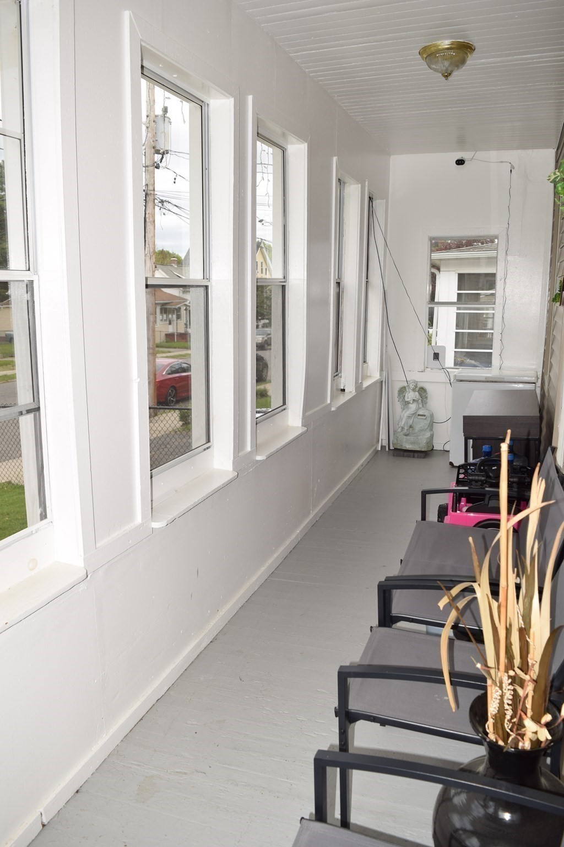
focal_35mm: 27
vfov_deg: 67.4
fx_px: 634
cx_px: 282
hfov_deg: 47.9
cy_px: 424
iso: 100
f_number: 6.3
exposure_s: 1/125
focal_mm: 18
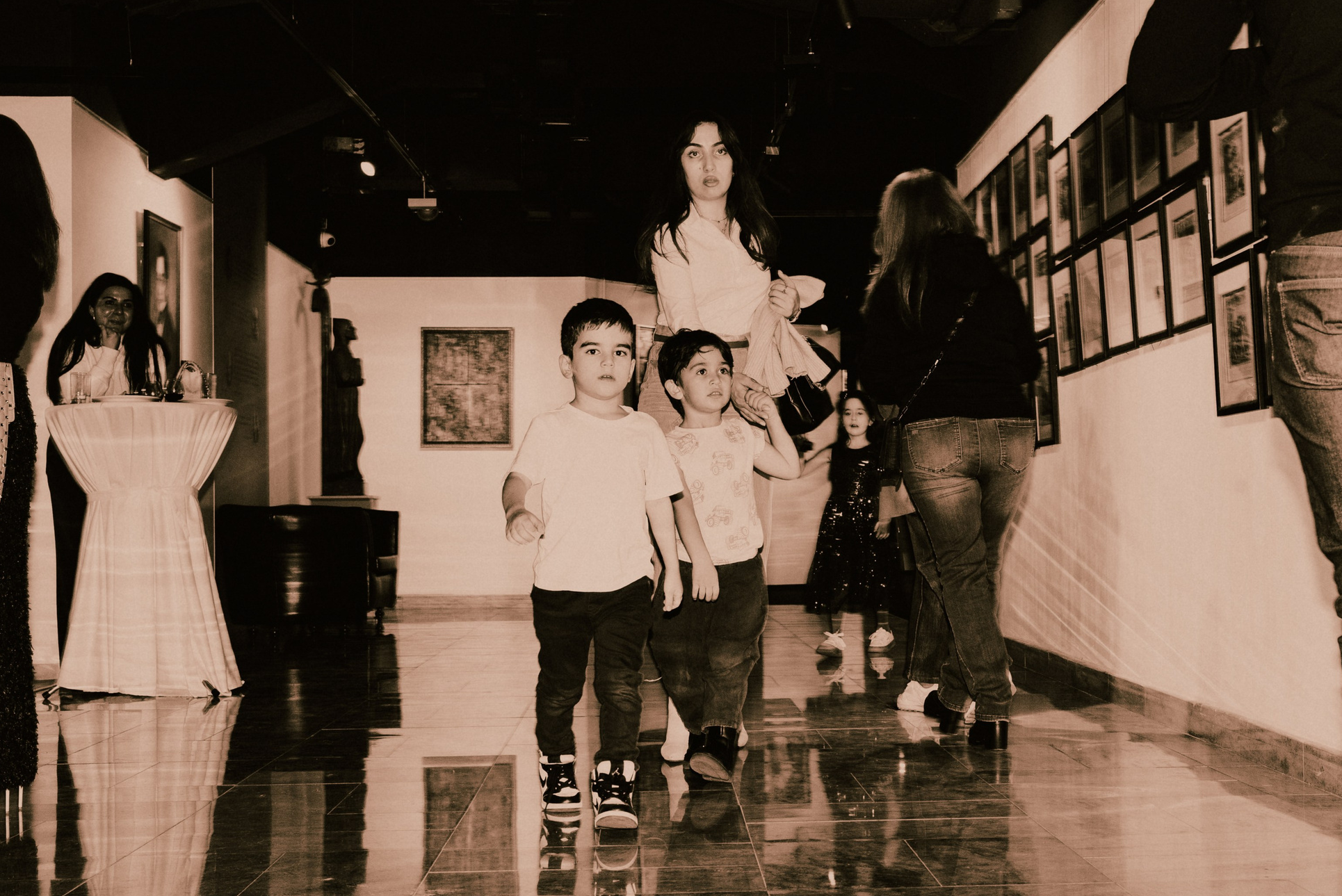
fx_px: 2275
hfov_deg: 32.7
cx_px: 828
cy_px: 465
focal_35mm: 61
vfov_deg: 22.3
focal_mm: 46
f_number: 9
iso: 1250
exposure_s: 1/50
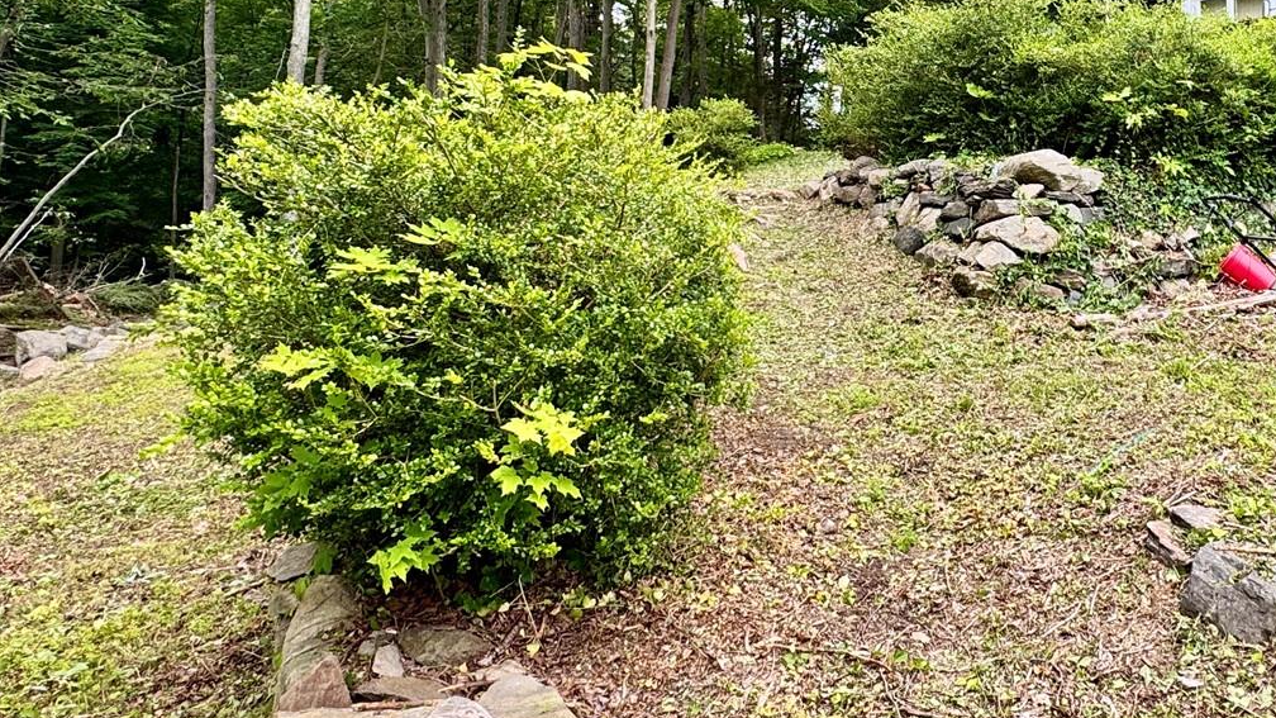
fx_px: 1049
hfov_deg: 60.2
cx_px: 909
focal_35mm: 31
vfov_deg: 36.5
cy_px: 144
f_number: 2.2
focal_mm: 2.22
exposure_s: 1/135
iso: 40
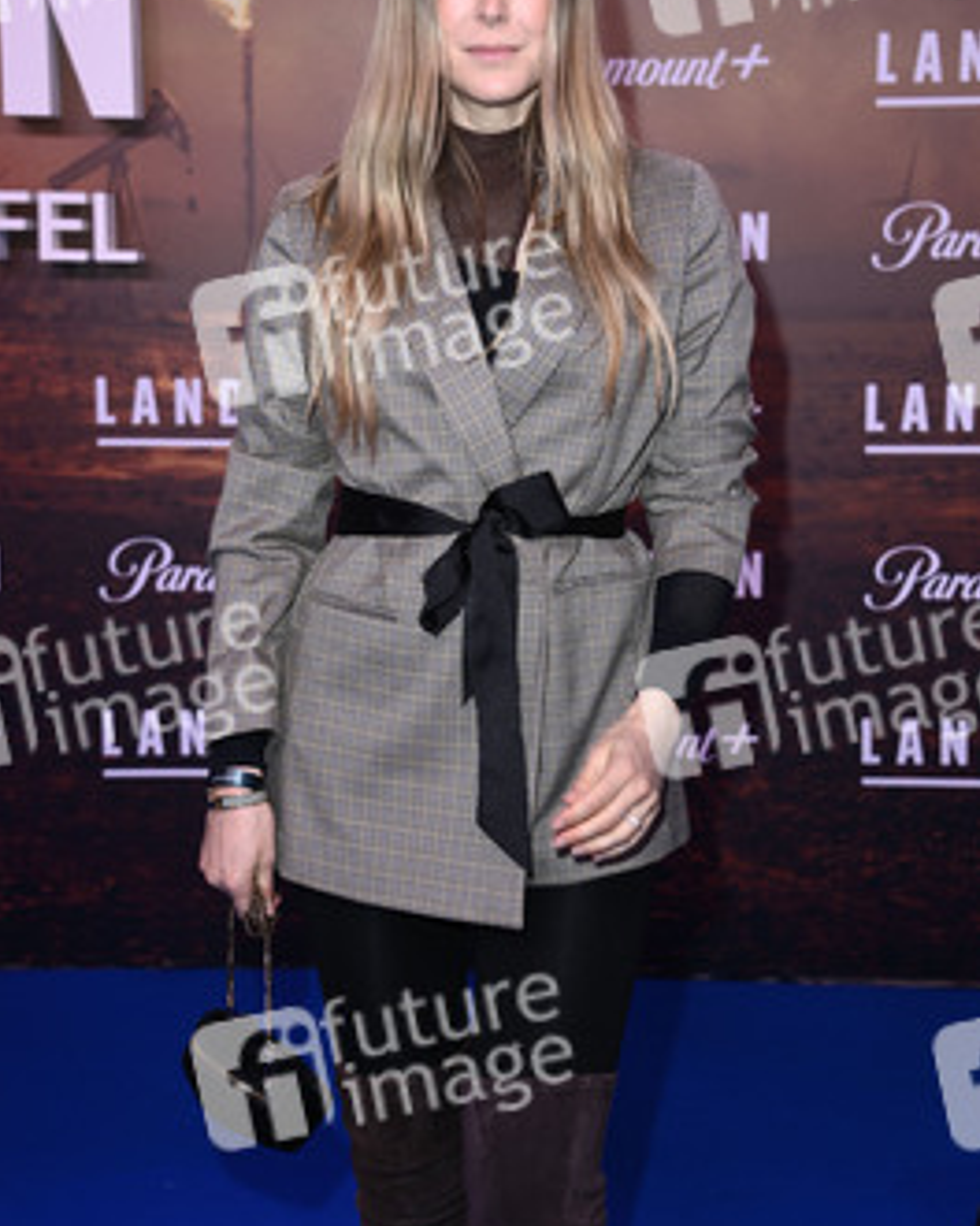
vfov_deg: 28.7
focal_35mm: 66
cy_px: 505
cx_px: 490
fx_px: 2393
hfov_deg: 23.1
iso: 400
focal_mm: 58
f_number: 5.6
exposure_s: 1/200
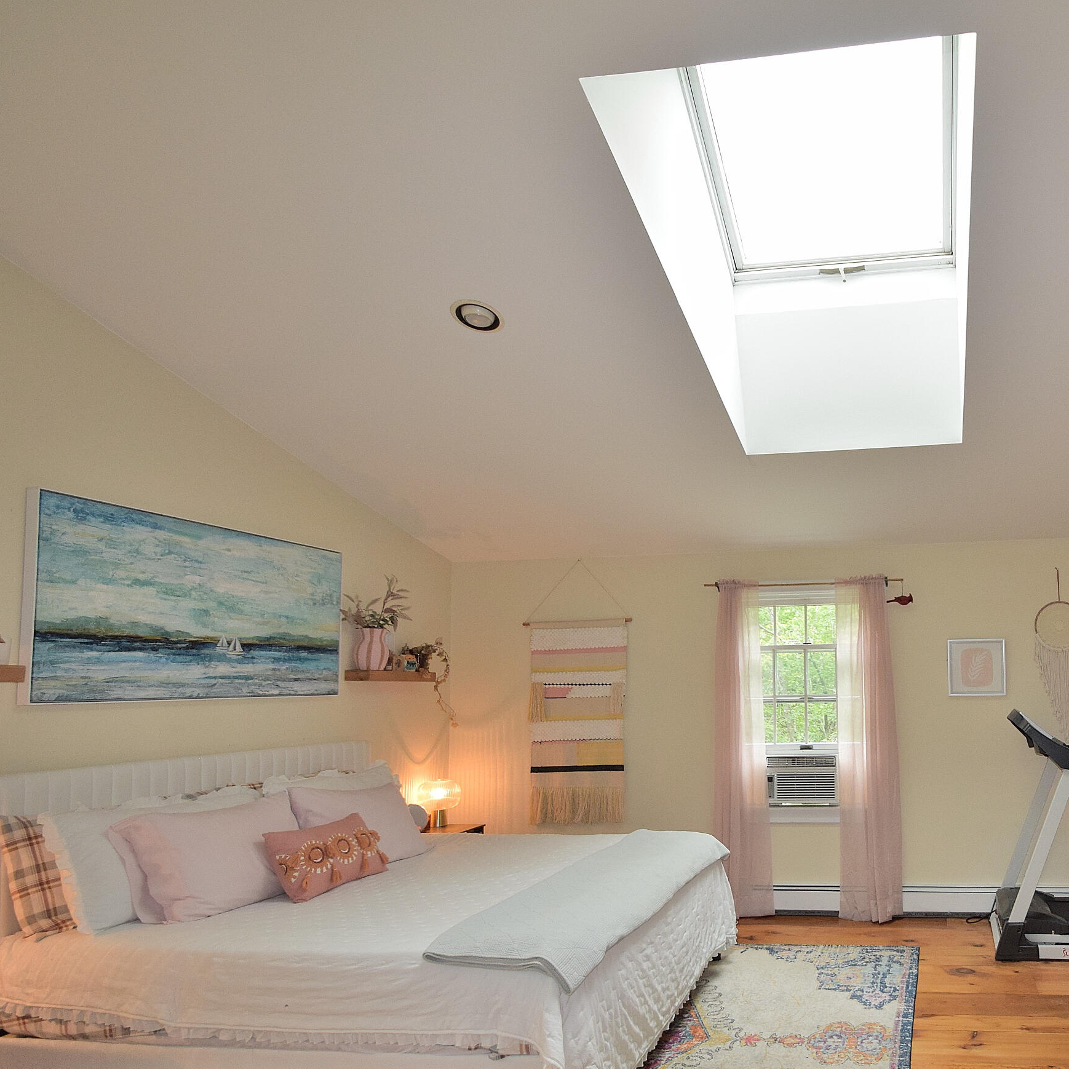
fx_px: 769
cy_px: 597
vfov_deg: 69.4
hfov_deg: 63.2
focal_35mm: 22
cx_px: 865
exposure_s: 1/100
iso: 800
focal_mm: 10
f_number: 5
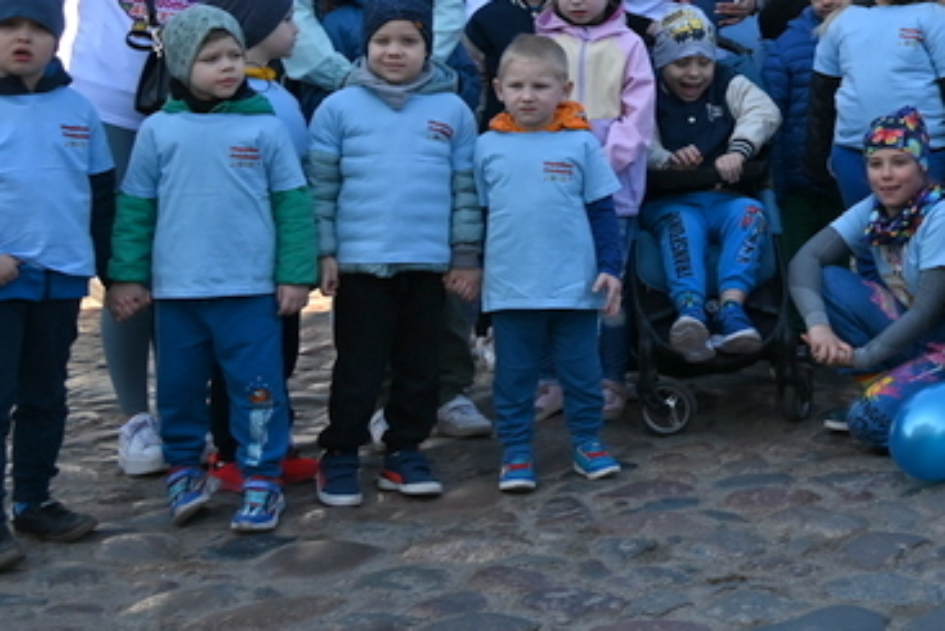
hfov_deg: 18.2
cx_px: 1419
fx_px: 2616
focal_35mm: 100
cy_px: 70
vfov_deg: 13.6
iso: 110
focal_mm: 30.5
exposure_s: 1/250
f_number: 5.6
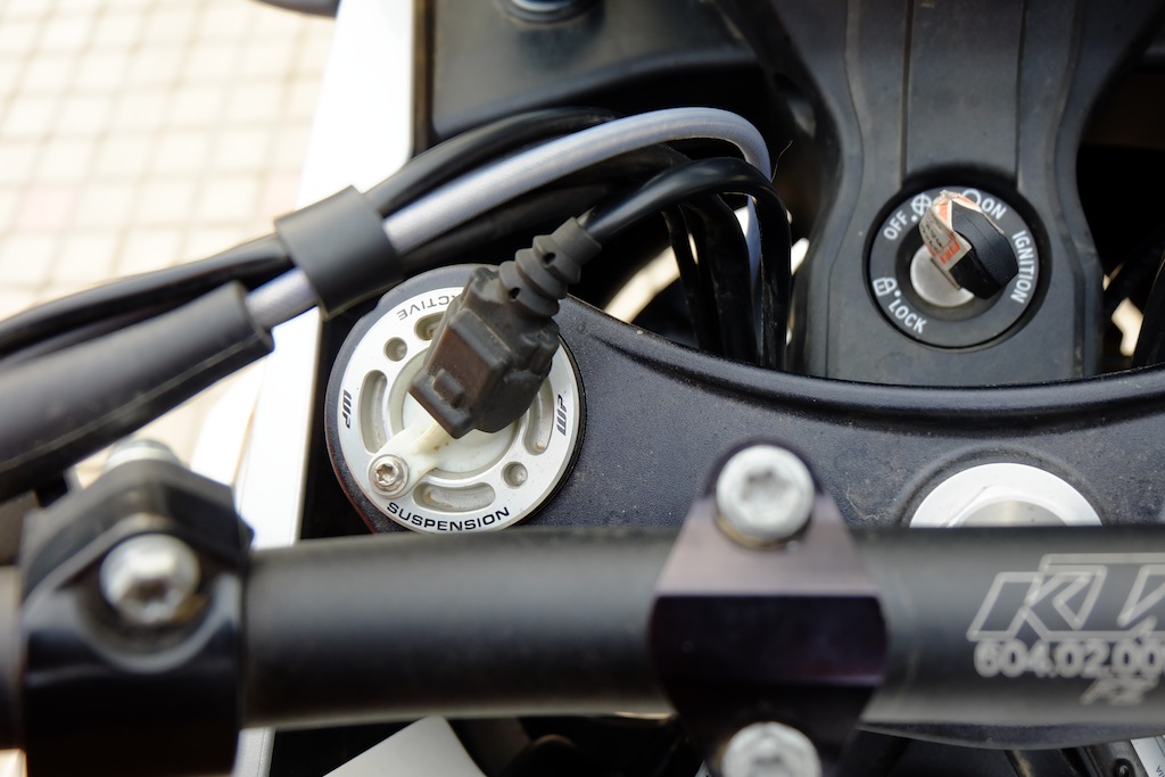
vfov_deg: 43.6
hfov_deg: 61.9
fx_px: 971
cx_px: 582
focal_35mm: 30
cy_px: 388
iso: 400
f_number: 4.5
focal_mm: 20.1
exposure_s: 1/125
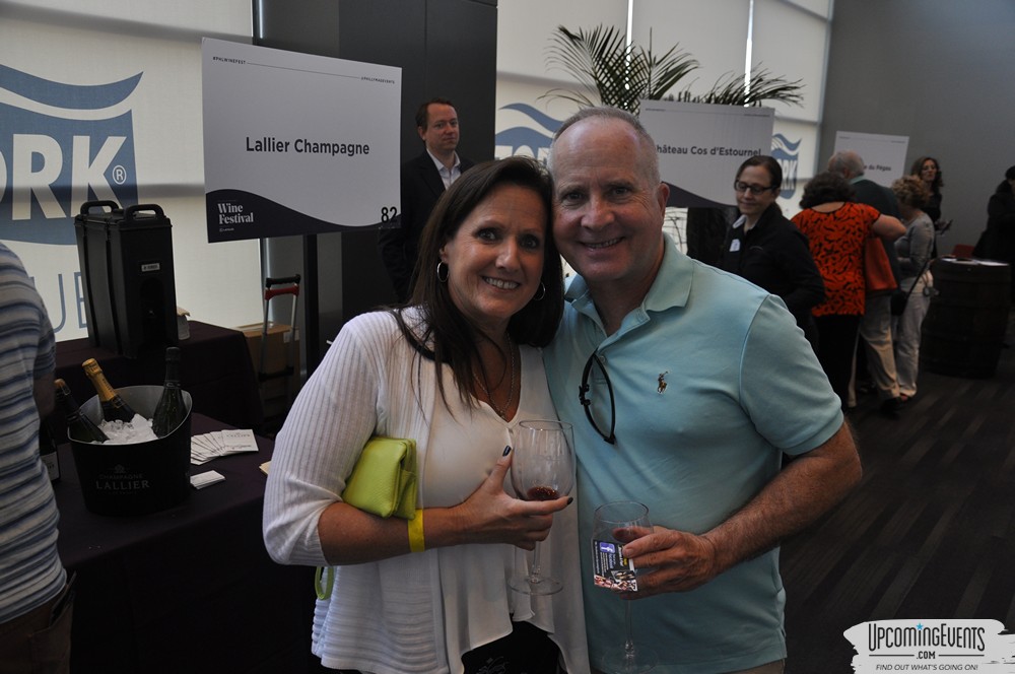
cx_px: 508
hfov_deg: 59.6
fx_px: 887
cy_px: 337
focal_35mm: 32
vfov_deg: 41.6
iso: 400
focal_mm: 21
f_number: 5
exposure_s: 1/60
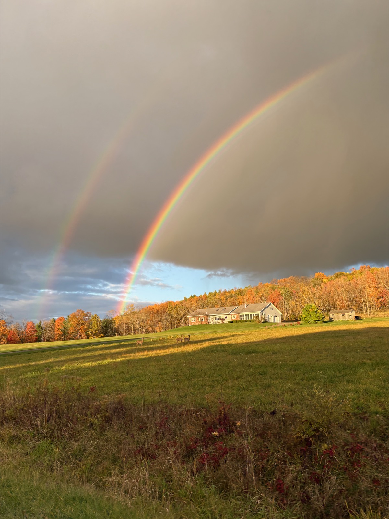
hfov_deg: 53.1
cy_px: 260
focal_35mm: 26
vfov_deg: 67.3
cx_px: 194
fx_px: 390
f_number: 1.6
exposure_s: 1/591
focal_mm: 5.96
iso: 50
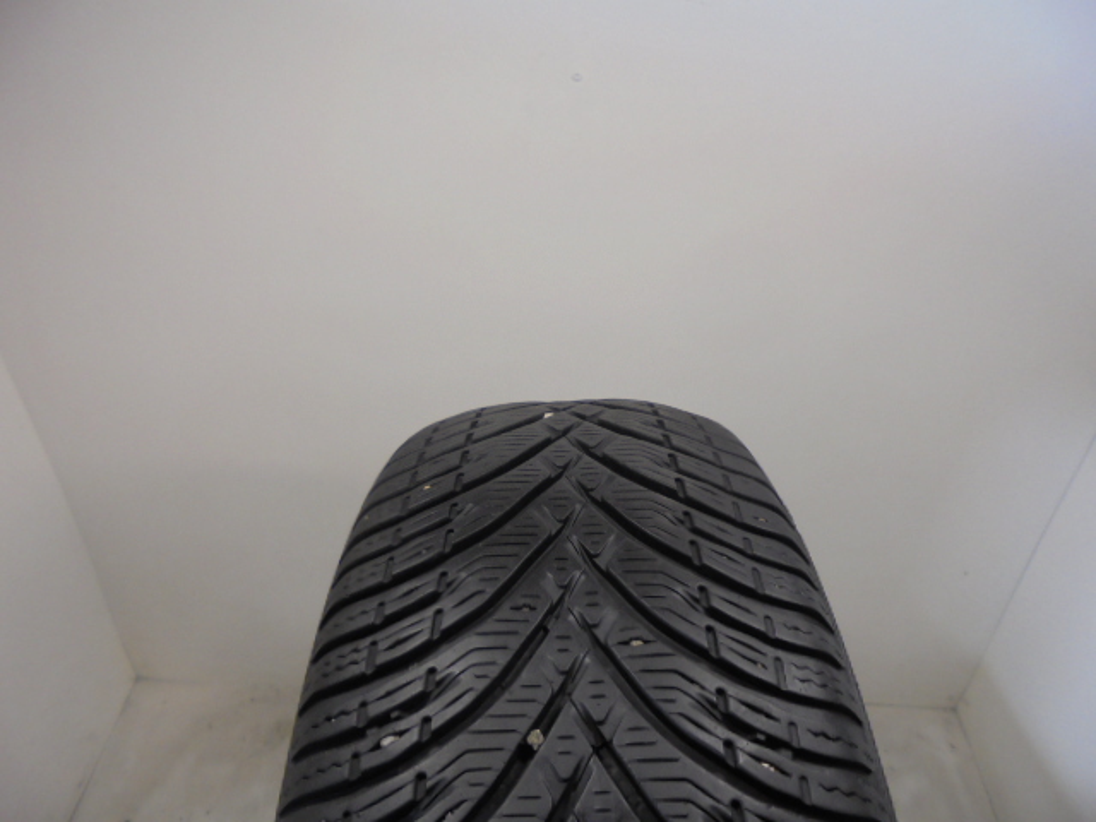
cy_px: 411
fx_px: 823
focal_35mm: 26
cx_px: 548
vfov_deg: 53.1
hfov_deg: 67.3
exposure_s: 1/30
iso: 100
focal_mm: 4.6
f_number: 3.5
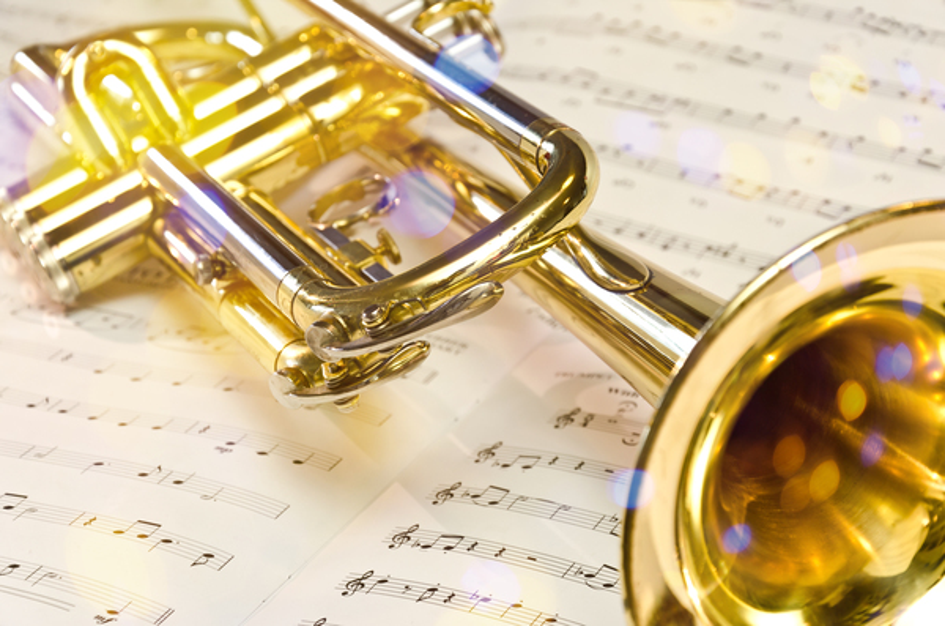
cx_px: 472
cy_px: 313
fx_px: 3339
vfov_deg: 10.7
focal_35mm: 128
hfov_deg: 16.1
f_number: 10
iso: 100
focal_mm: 85
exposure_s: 1/20
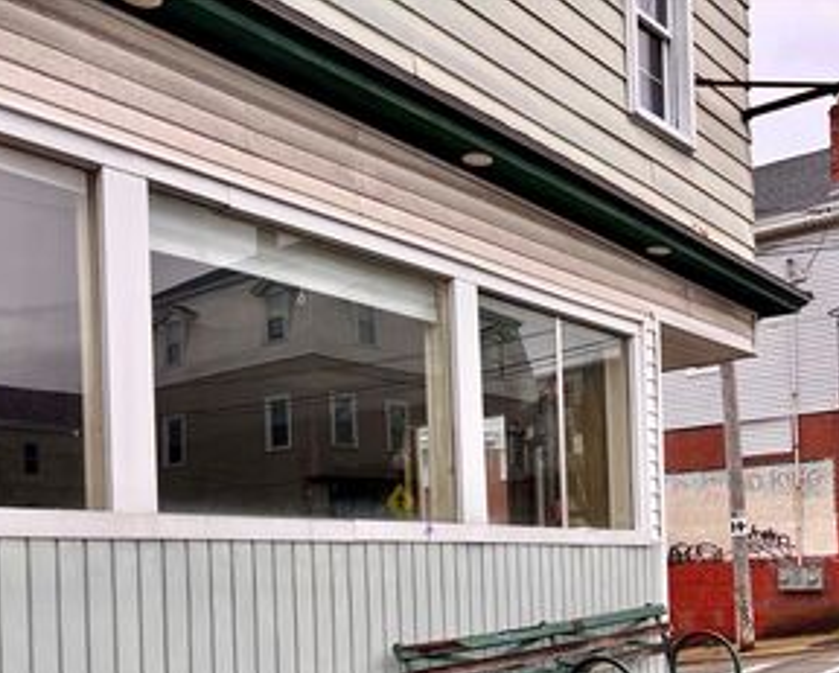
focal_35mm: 44
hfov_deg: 41.8
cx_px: 504
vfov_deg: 33.2
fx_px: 1094
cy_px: 540
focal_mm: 5.96
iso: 50
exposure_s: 1/393
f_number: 1.6
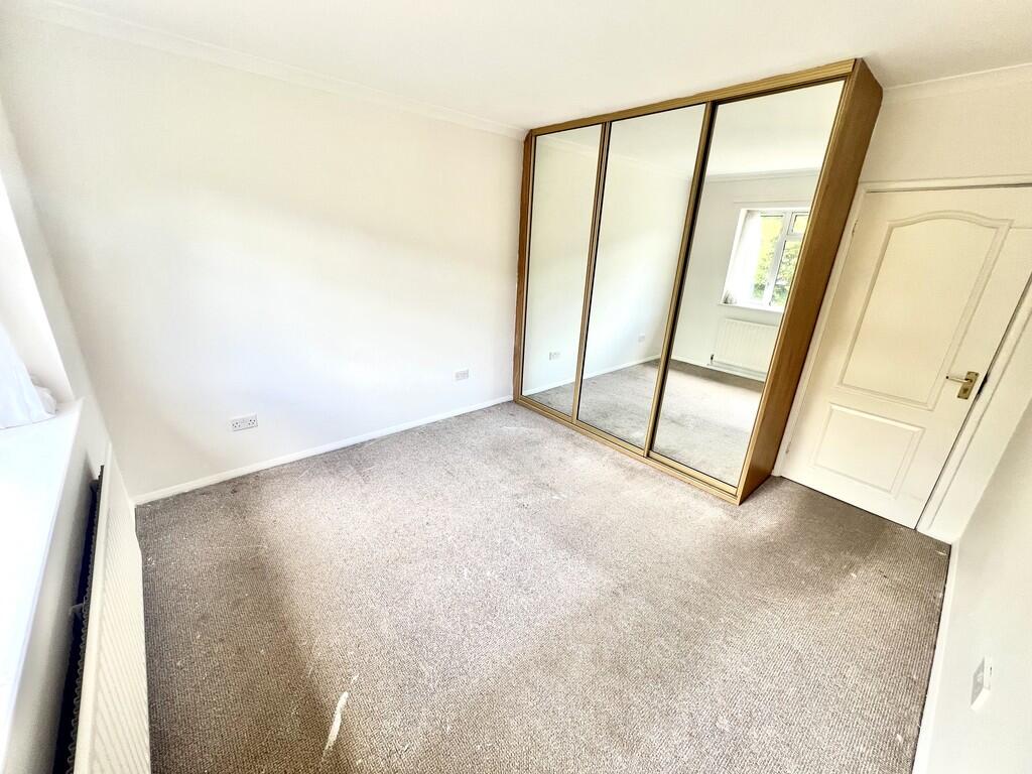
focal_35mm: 13
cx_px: 516
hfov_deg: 106.2
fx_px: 388
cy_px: 387
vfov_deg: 89.9
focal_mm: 1.57
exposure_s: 1/99
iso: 50
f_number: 1.8
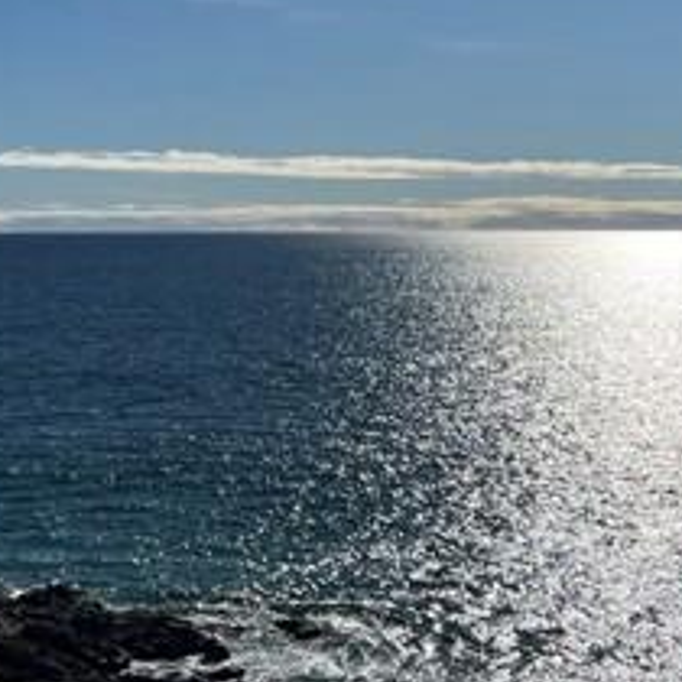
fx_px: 1560
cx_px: 679
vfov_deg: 24.4
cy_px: 172
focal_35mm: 70
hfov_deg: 23.6
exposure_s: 1/17241
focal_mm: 5.1
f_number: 1.6
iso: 40
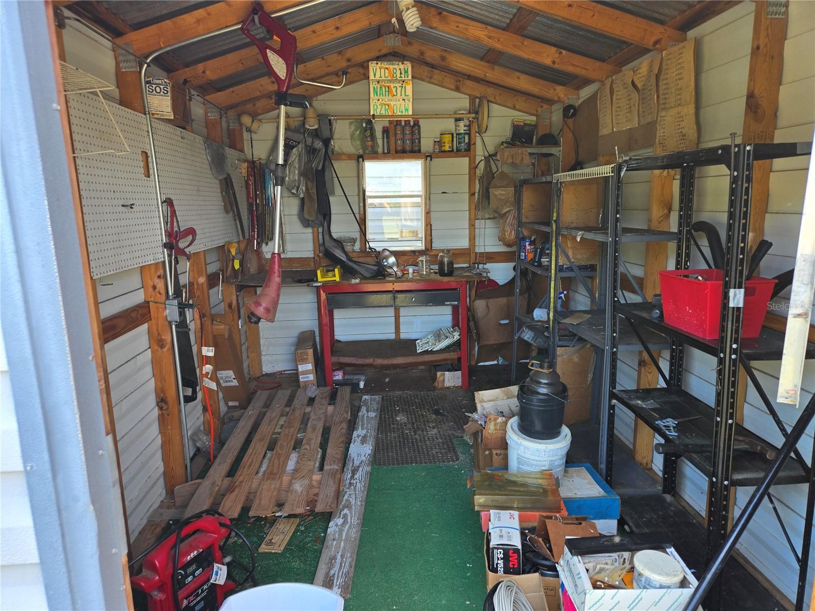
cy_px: 306
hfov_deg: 73.9
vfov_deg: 58.9
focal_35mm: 23
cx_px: 408
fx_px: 542
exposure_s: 1/180
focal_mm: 5.4
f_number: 1.8
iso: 64
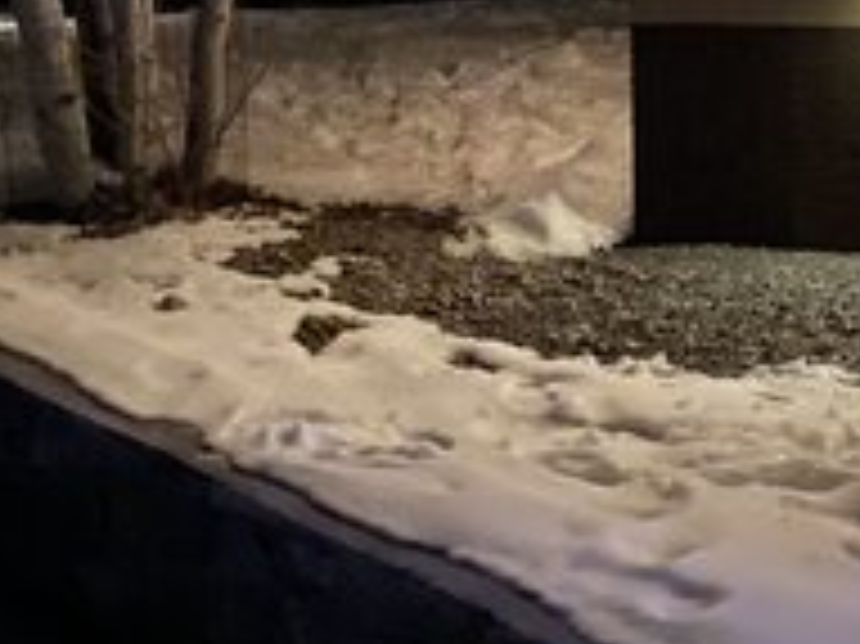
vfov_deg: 15.7
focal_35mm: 87
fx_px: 2160
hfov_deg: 22.2
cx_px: 707
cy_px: -297
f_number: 1.8
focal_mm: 4.25
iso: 800
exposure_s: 1/2
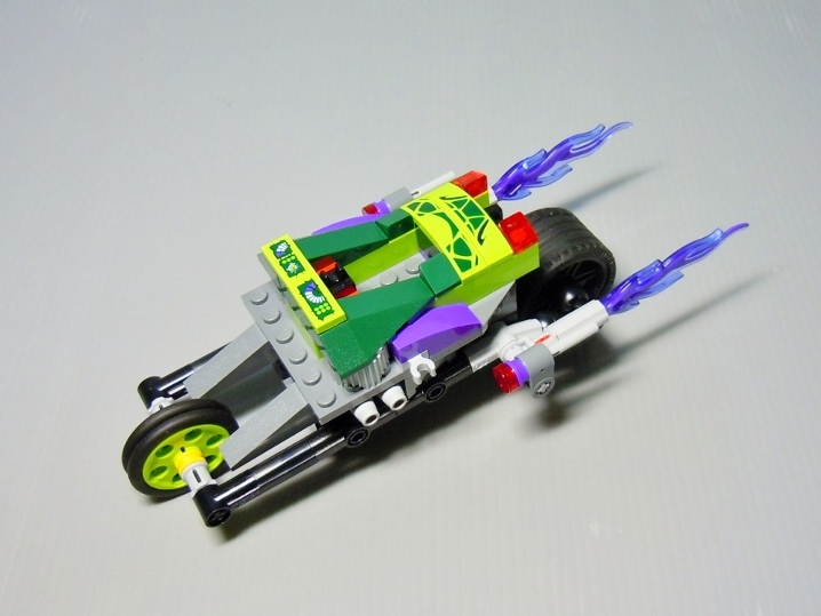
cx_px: 410
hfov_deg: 59.9
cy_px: 308
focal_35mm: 30
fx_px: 712
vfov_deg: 46.8
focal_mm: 5.4
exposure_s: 1/15
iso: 200
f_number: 3.5
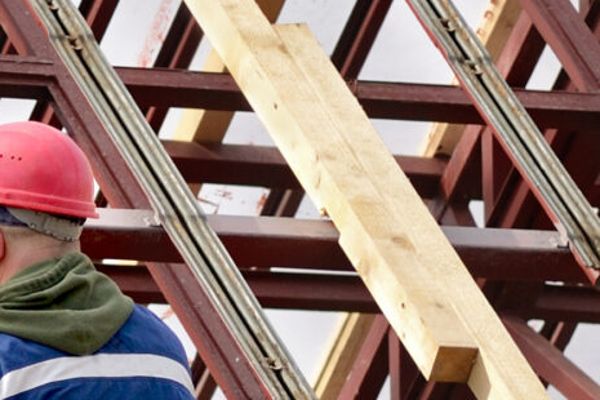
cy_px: -130
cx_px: -948
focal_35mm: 702
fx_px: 11695
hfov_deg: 2.9
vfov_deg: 2.0
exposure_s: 1/800
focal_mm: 85
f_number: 4
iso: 100
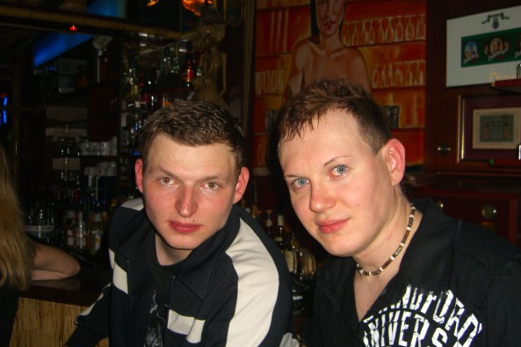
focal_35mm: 40
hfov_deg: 48.5
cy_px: 170
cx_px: 261
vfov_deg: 33.4
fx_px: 579
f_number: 2.8
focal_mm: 7.9
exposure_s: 1/60
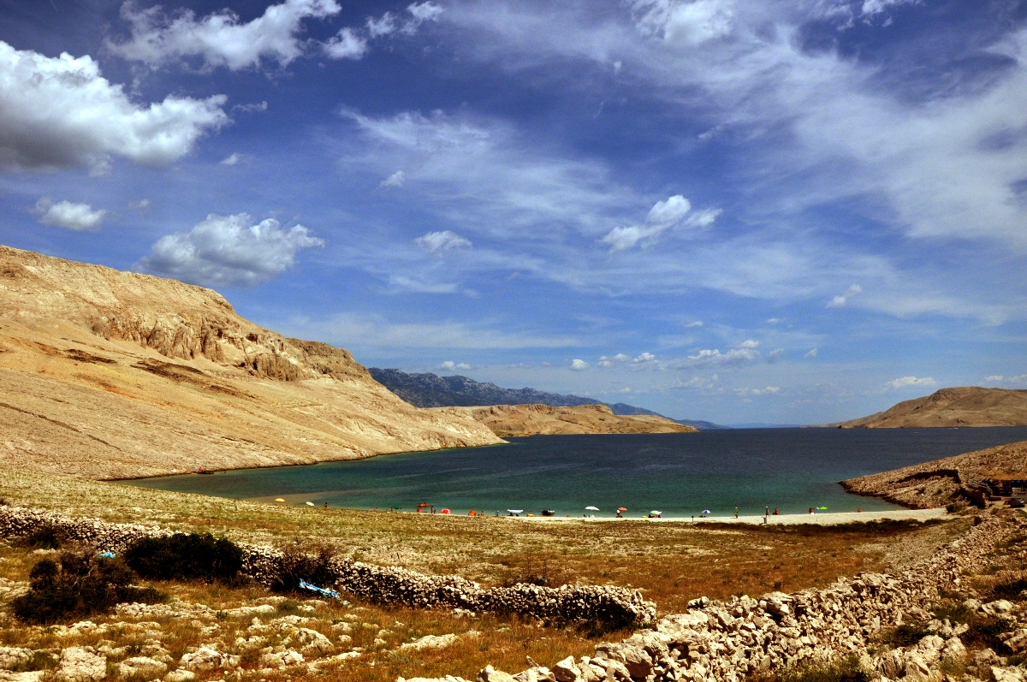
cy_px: 341
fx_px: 769
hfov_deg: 67.4
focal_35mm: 27
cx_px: 514
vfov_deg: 47.8
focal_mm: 18
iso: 1250
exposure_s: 1/4000
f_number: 8
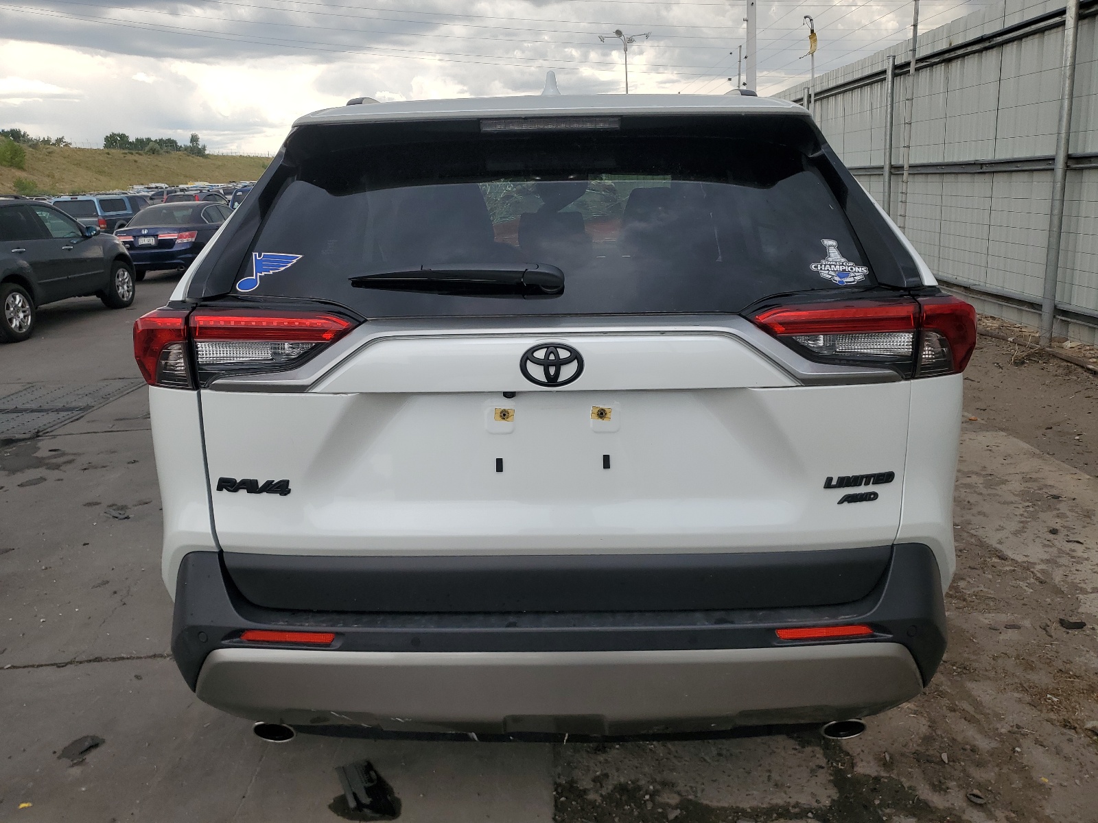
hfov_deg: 67.3
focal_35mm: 26
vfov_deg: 53.1
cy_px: 412
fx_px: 825
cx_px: 549
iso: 50
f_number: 1.5
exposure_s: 1/1429
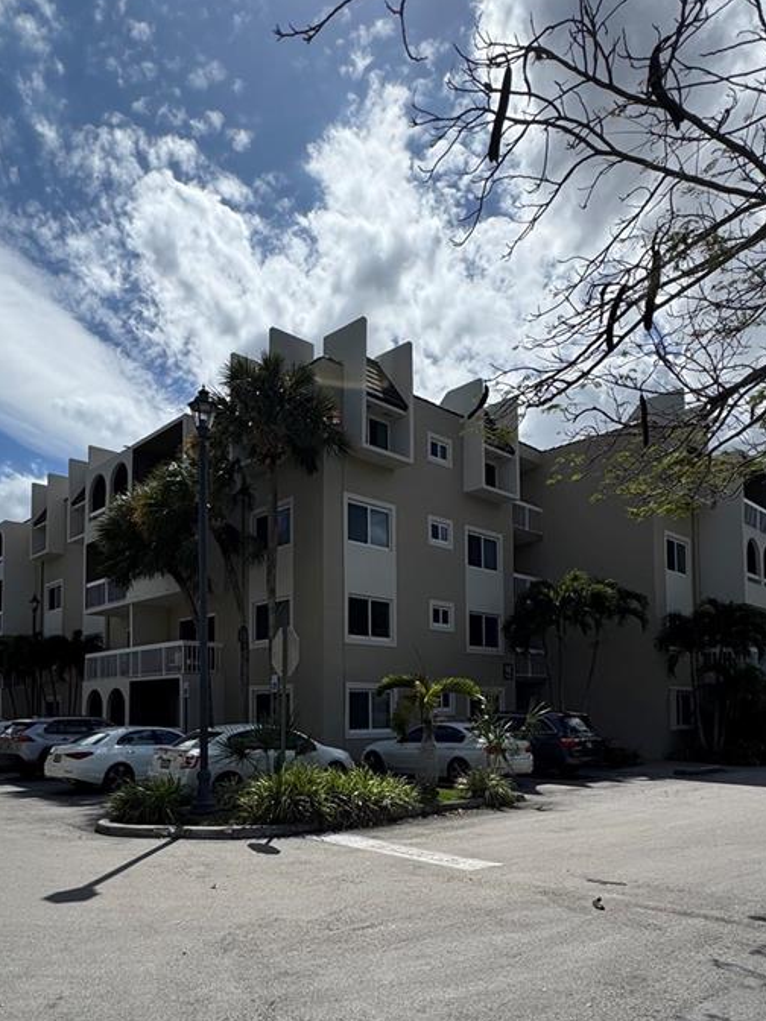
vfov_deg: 67.6
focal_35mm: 25
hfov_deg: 54.7
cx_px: 339
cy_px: 676
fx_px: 738
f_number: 2.2
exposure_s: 1/4132
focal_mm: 2.22
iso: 40
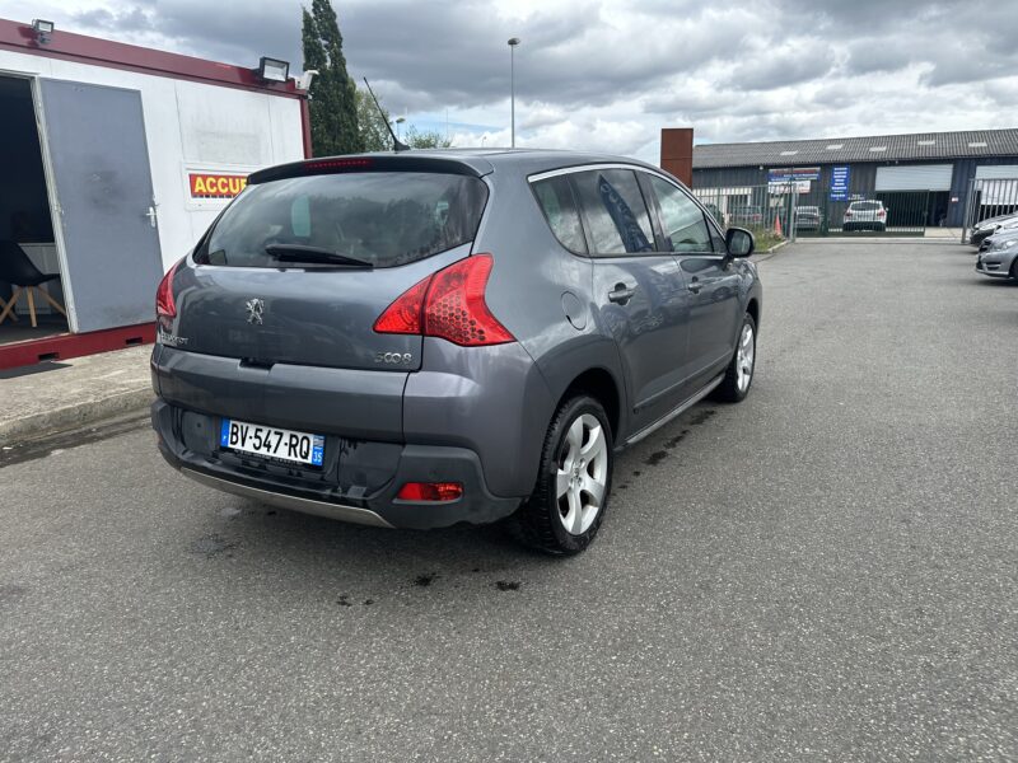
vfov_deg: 56.8
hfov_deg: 71.6
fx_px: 706
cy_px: 382
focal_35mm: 24
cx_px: 509
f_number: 1.78
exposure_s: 1/2110
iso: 80
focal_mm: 6.86
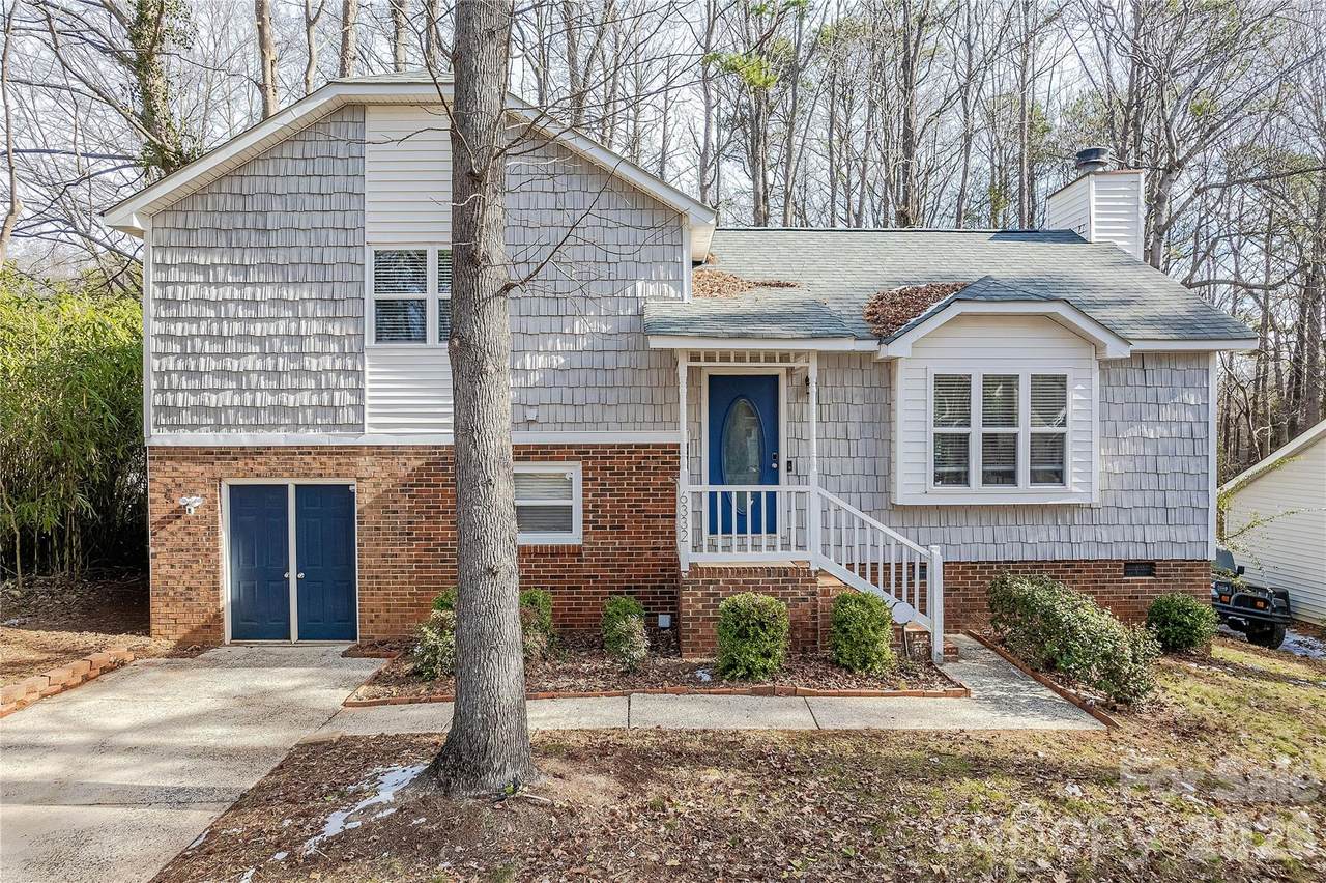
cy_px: 442
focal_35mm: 22
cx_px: 663
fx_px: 810
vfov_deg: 57.2
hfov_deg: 78.6
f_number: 2.8
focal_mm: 8.38
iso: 160
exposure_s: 1/2000
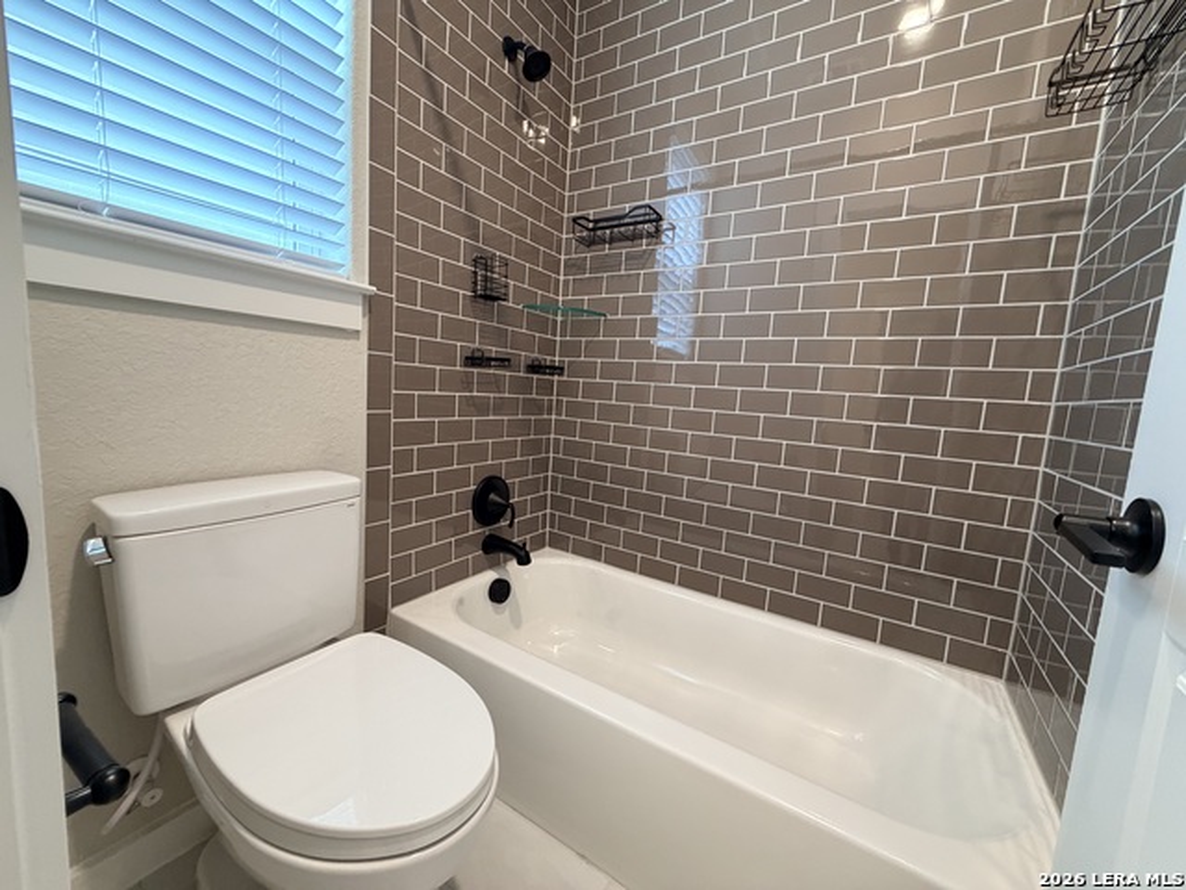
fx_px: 480
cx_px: 593
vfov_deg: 85.7
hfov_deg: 102.1
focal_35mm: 14
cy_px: 445
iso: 320
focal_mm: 2.22
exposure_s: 1/60
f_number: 2.2
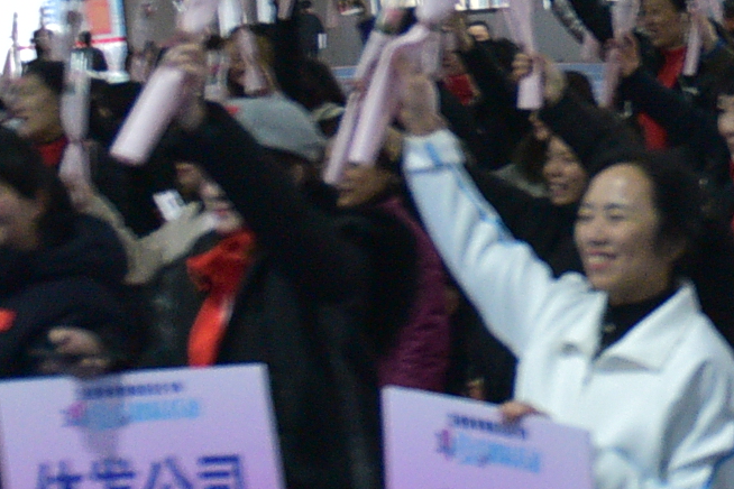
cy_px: 48
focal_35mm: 135
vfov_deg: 10.1
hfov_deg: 13.0
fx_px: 2752
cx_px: 1510
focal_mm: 24
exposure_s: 1/250
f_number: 2.8
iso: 2000
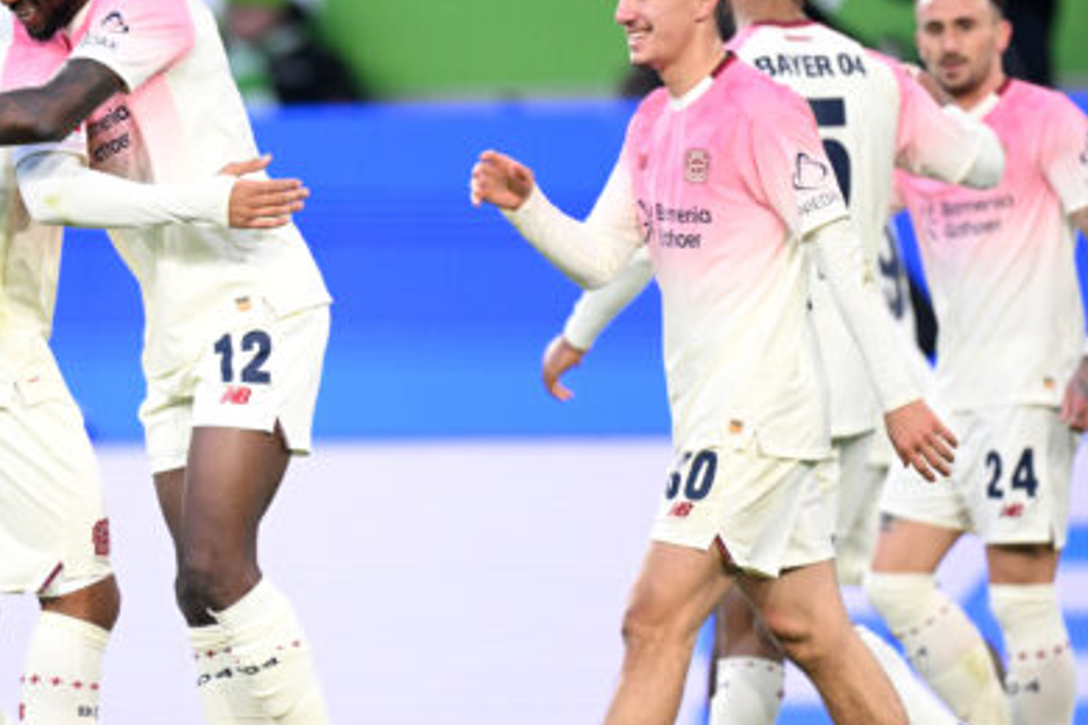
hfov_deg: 2.2
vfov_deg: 1.5
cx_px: 272
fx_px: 28558
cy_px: 374
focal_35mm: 945
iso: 2500
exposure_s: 1/2000
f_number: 2.8
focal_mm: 400
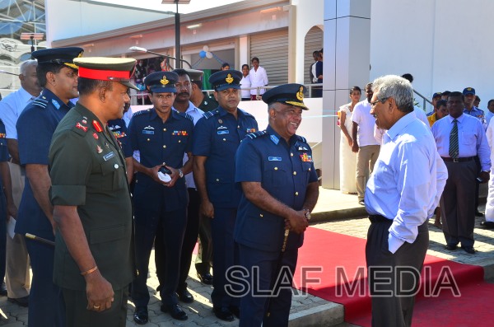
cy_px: 164
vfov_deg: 28.8
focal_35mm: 46
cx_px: 247
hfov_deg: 42.4
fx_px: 637
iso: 200
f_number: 9
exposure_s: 1/200
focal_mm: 31
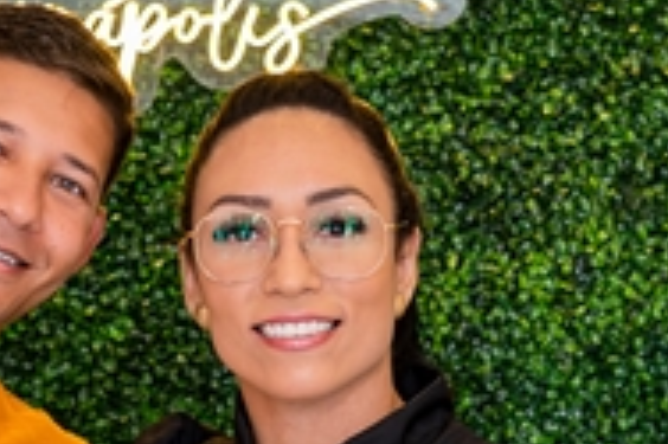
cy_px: 511
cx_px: 101
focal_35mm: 142
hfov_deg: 14.4
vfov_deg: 9.5
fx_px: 2633
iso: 100
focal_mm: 24
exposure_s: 1/50
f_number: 2.8
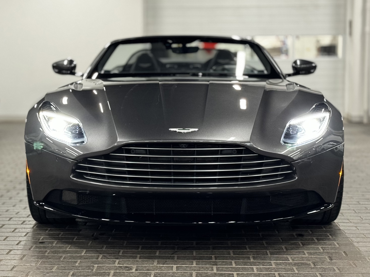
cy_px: 138
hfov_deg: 39.7
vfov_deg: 30.3
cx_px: 185
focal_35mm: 48
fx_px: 513
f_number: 1.78
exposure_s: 1/38
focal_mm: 6.86
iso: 400
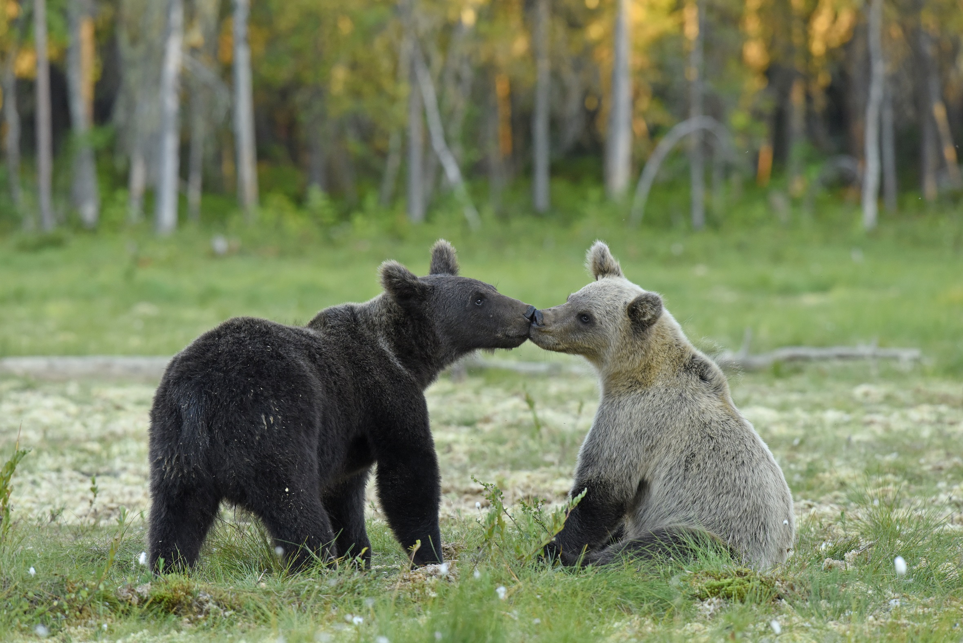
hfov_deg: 6.9
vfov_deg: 4.6
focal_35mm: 300
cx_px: 482
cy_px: 322
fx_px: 8027
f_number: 7.1
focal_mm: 300
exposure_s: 1/250
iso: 1600
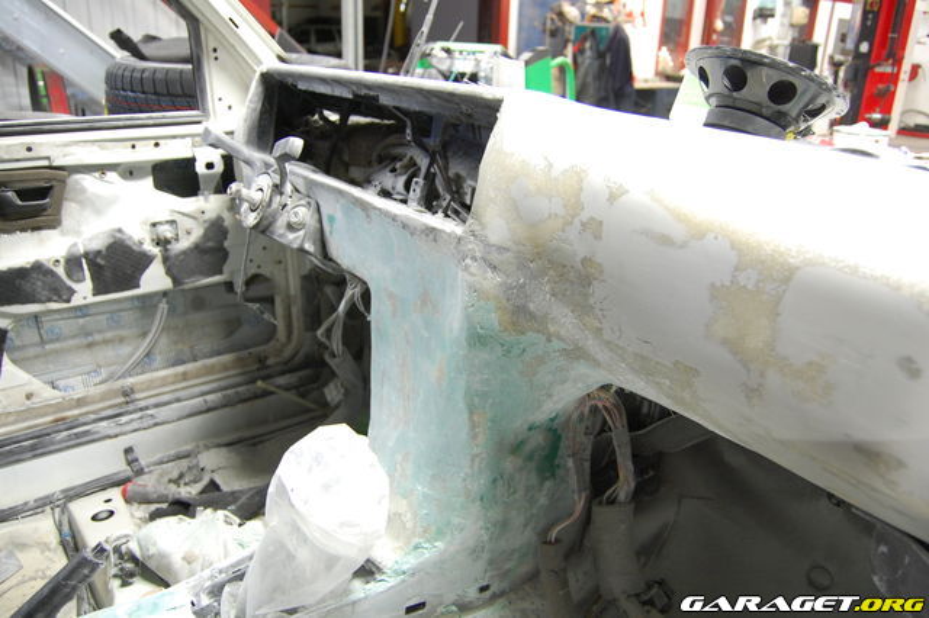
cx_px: 464
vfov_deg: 47.9
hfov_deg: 67.4
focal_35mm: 27
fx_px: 696
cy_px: 309
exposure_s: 1/15
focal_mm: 18
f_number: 3.5
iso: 800
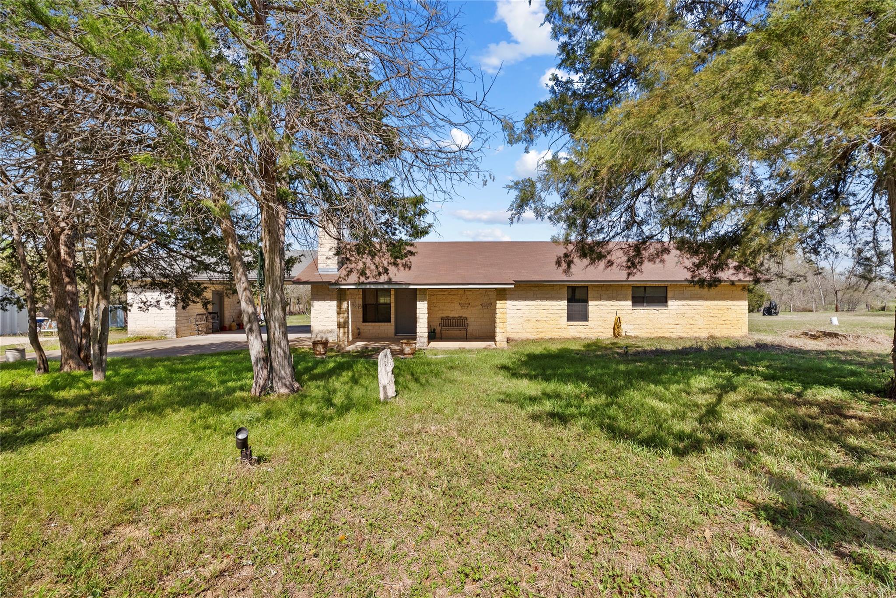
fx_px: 398
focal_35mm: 16
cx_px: 448
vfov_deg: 73.8
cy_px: 299
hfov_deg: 96.7
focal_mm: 16
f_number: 7.1
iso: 160
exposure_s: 1/15
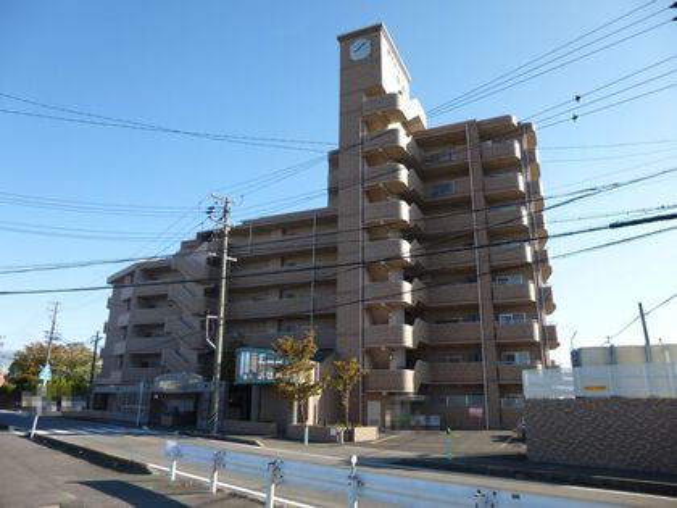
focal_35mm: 25
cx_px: 338
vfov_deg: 54.9
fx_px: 489
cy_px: 254
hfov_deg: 69.4
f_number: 3.1
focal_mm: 4.5
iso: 100
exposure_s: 1/640
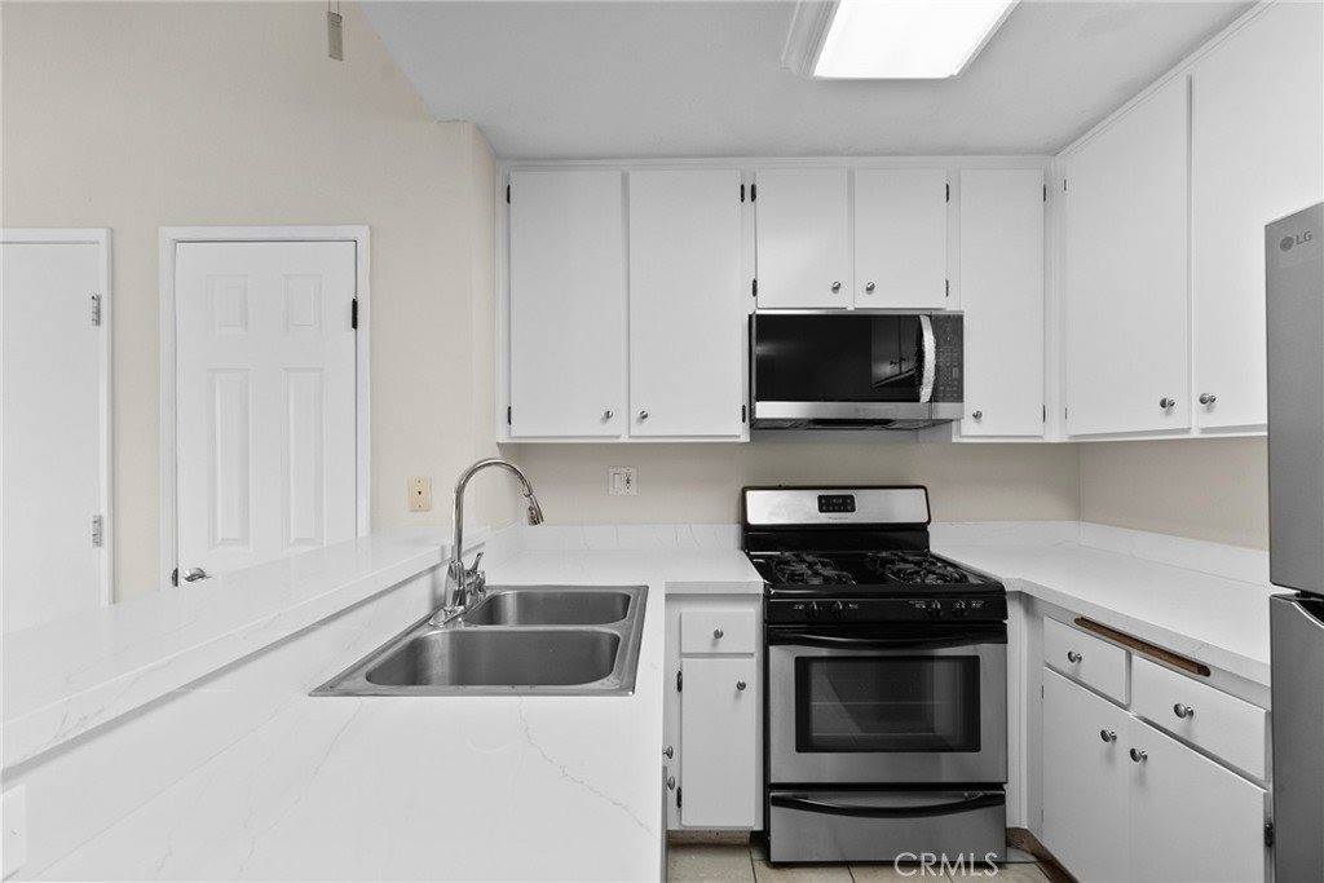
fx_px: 588
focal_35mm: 16
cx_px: 662
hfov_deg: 96.7
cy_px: 442
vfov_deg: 73.8
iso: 2000
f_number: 8
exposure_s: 1/3
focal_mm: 16
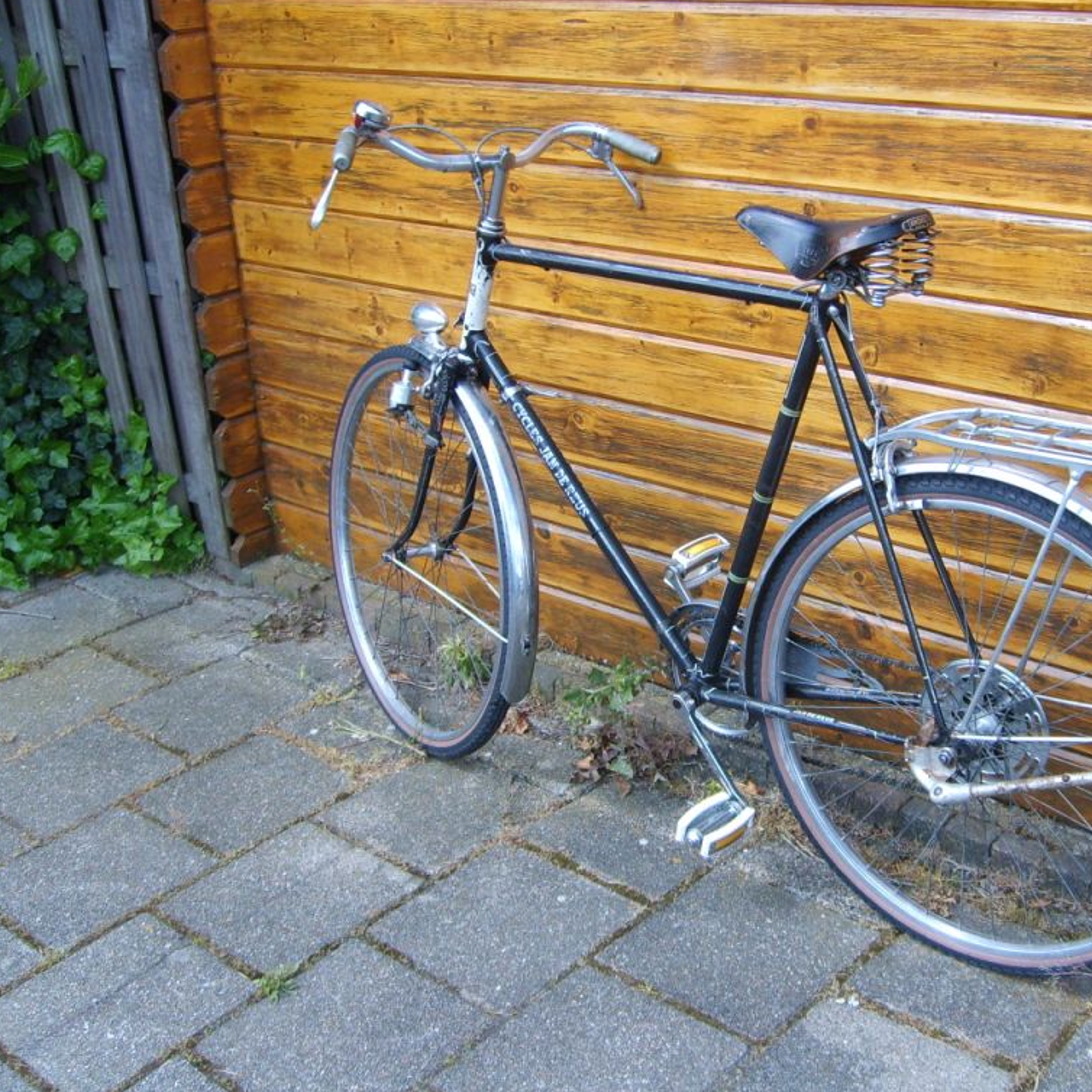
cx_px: 702
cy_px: 539
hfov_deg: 39.7
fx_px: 1499
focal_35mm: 42
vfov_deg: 40.0
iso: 50
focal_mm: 5.8
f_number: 2.8
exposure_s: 1/180
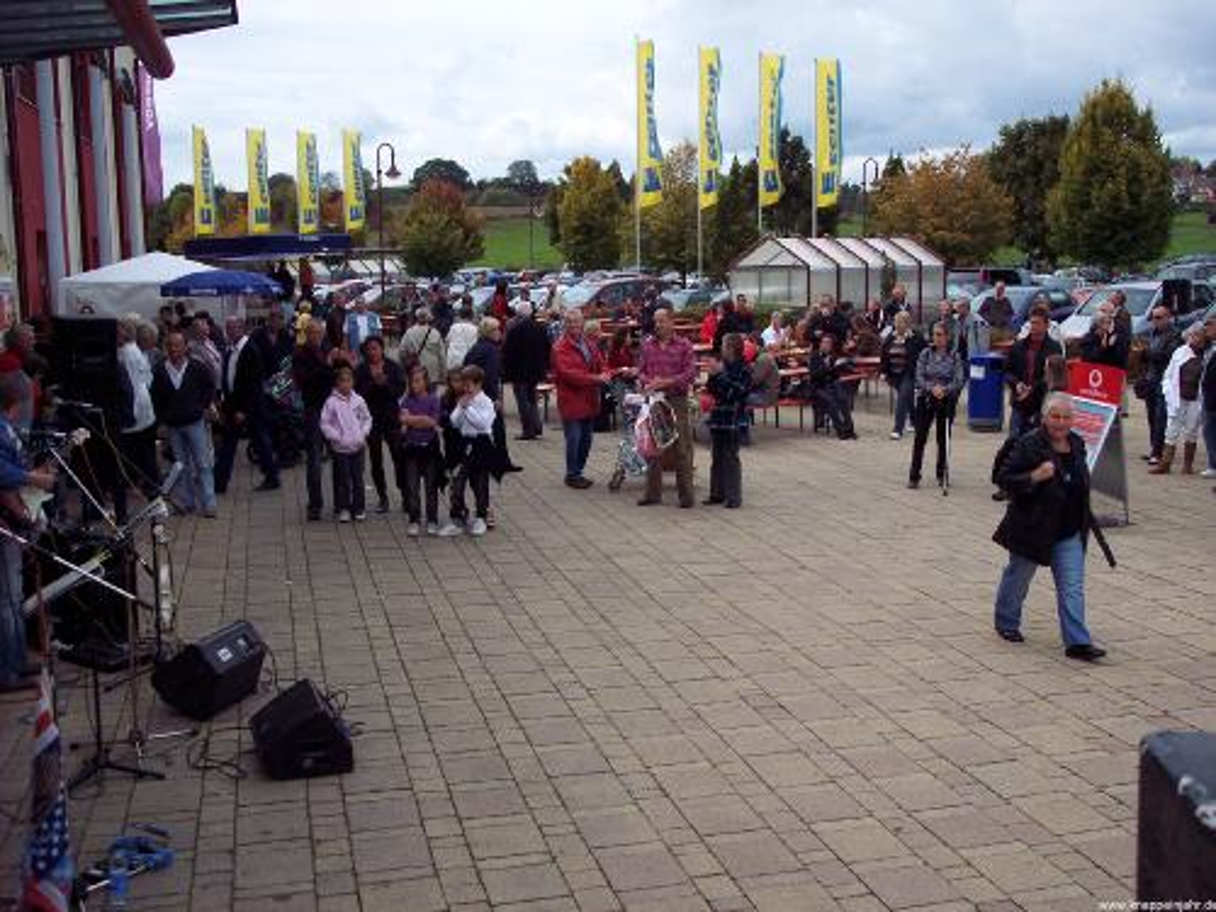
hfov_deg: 47.9
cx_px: 608
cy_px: 456
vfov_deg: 36.8
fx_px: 1370
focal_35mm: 39
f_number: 4
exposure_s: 1/500
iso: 100
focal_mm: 8
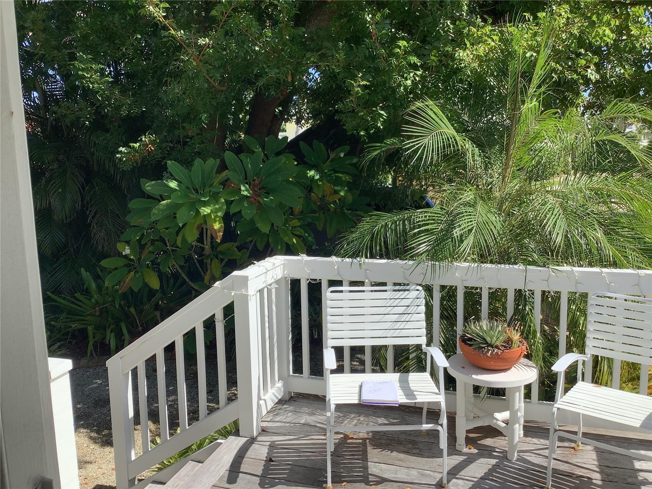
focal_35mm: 31
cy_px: 244
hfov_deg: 58.4
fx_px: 584
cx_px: 326
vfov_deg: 45.4
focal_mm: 3.3
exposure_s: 1/554
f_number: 2.4
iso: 25
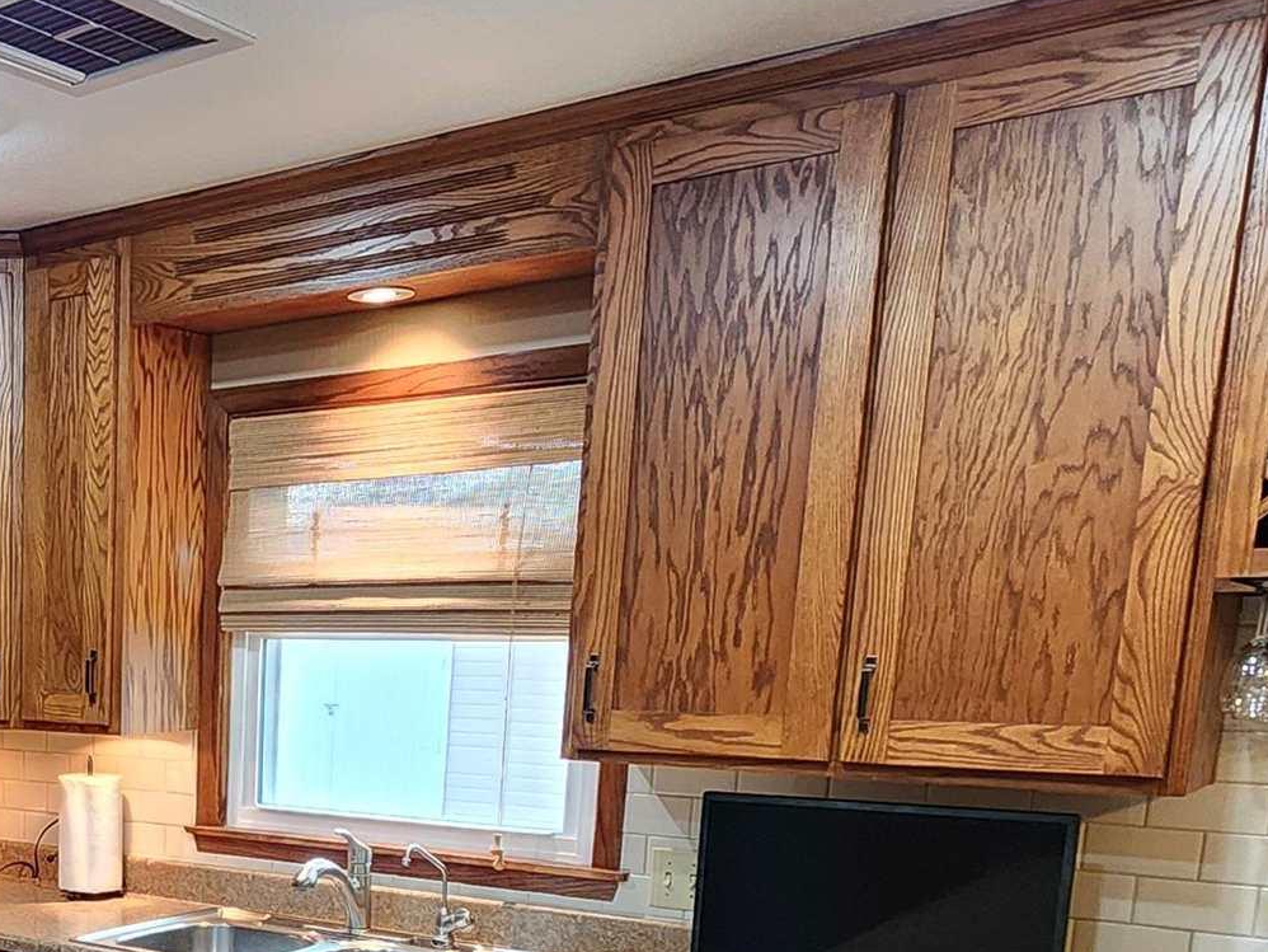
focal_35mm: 40
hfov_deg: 40.2
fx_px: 1466
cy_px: 944
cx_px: -37
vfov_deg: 33.1
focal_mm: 2.2
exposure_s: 1/40
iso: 320
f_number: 2.2
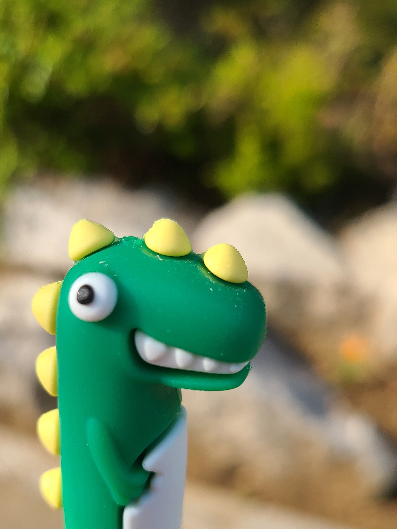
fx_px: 596
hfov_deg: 36.5
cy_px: 353
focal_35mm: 39
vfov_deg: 47.1
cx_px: 142
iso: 40
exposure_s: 1/624
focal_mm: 5.4
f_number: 1.8
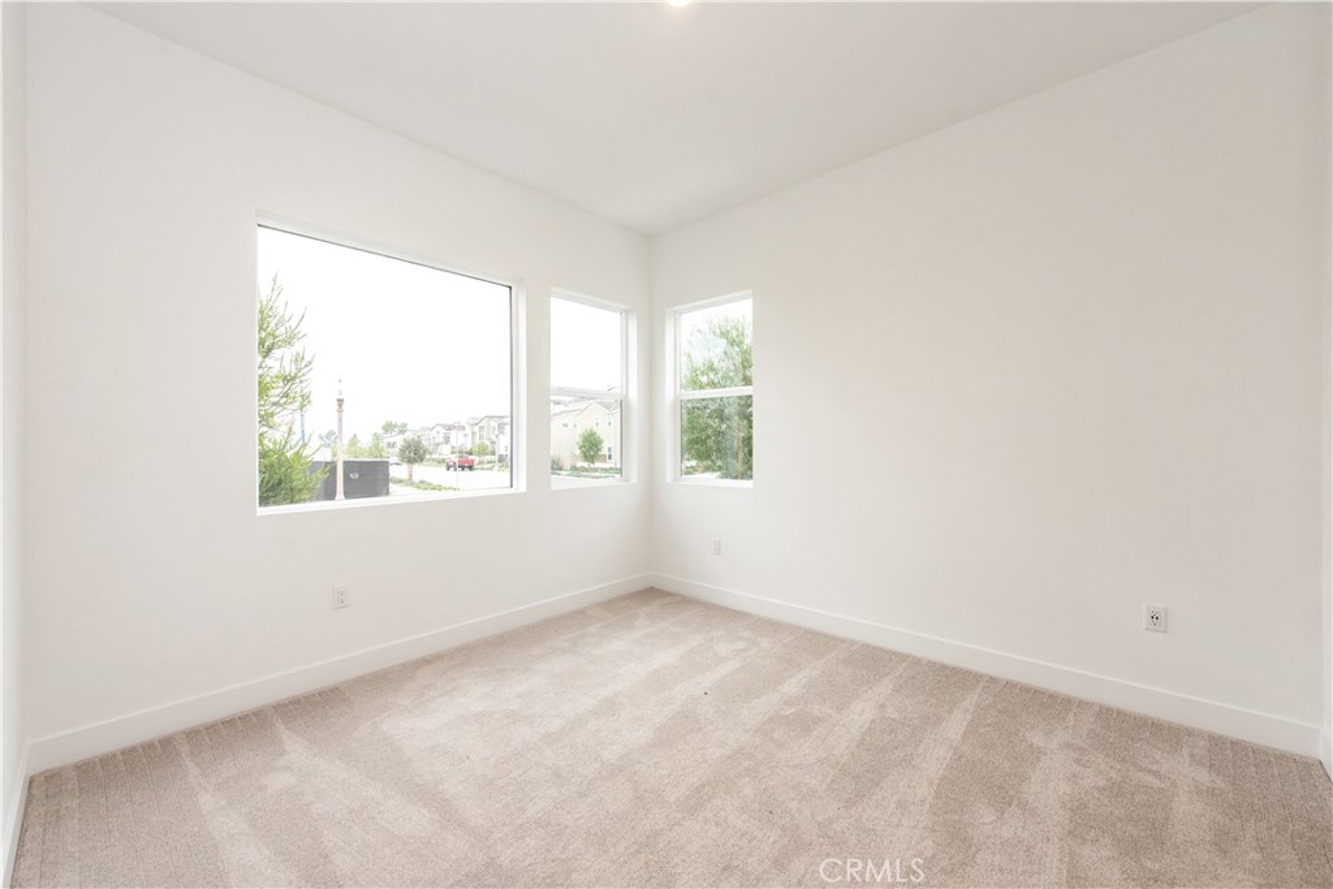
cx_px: 666
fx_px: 518
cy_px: 444
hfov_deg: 104.2
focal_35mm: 14
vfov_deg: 81.2
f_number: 5.6
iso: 360
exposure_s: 1/125
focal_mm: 14
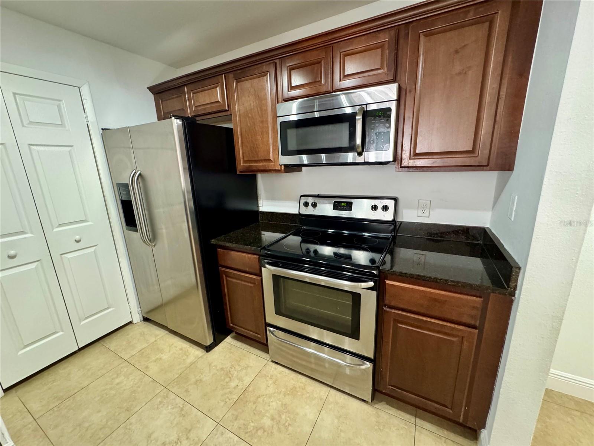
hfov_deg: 102.1
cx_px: 297
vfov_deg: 85.7
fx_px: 240
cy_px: 223
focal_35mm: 14
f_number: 2.2
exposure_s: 1/60
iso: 500
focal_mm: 2.22
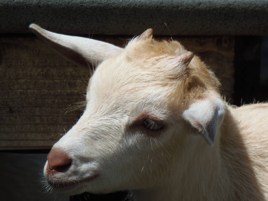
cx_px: 136
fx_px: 5024
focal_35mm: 649
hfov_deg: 3.1
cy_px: 111
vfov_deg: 2.3
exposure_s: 1/500
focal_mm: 109
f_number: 5
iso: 64
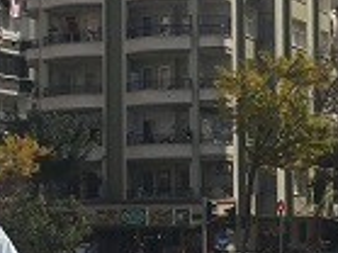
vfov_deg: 11.8
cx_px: 265
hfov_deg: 15.7
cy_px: 124
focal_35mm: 125
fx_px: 1219
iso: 32
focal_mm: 4.15
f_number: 2.2
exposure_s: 1/3049
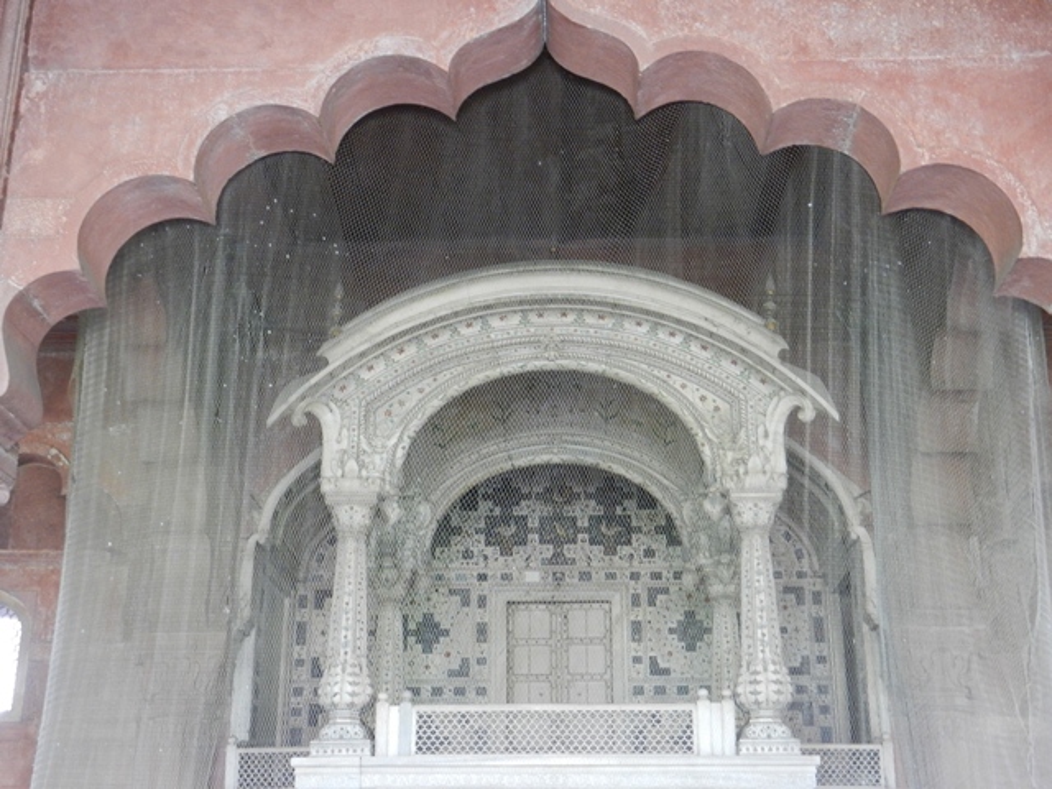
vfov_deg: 32.2
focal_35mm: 45
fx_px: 1368
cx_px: 526
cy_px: 394
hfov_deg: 42.1
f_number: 4.2
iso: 400
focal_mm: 8.2
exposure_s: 1/25
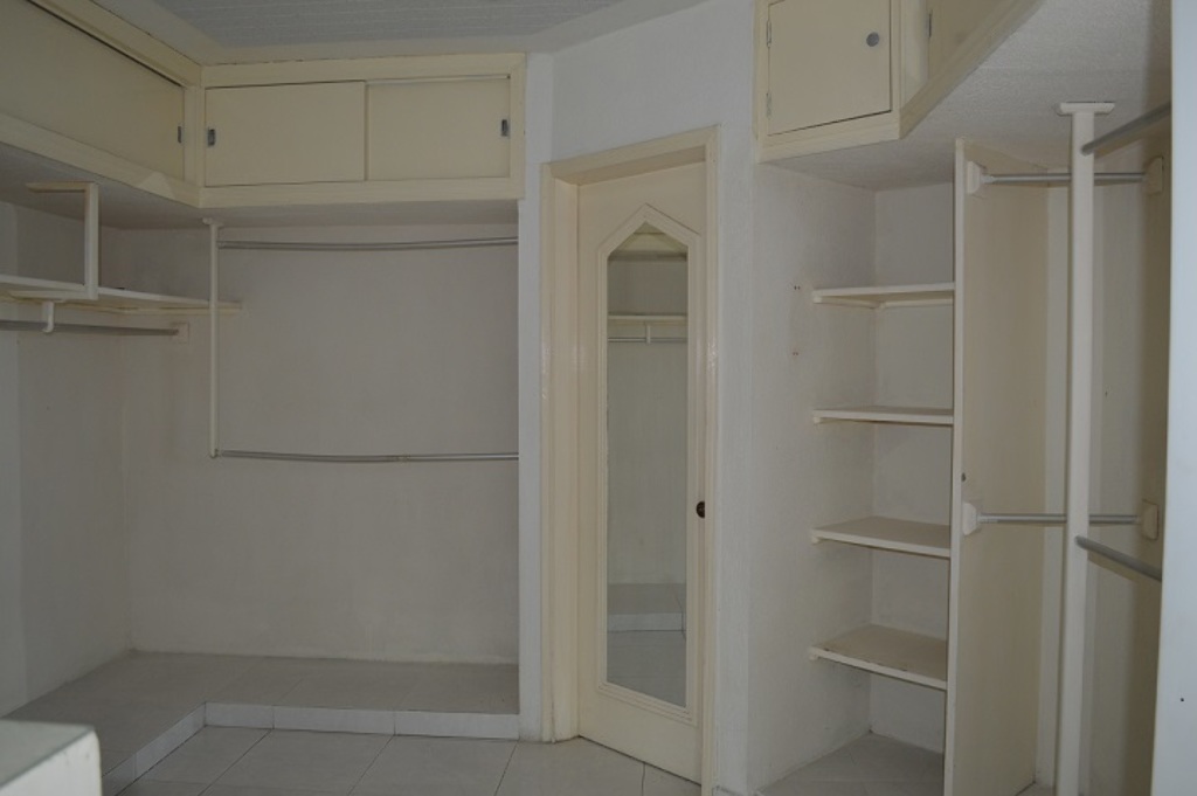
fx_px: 897
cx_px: 598
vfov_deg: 47.9
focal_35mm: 27
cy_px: 398
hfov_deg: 67.4
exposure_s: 1/60
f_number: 3.5
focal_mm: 18
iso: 450
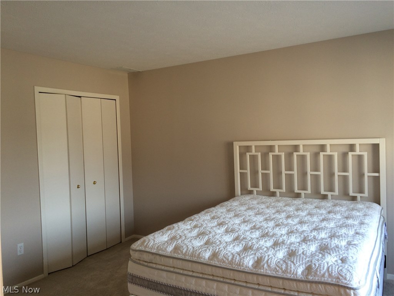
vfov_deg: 48.2
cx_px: 197
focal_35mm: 29
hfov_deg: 61.7
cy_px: 148
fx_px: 330
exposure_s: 1/30
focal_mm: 4.15
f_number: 2.2
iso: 50
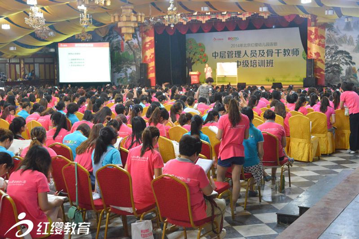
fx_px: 519
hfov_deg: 38.2
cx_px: 180
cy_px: 120
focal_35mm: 52
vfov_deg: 26.0
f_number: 4.5
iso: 6400
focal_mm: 52
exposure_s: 1/60
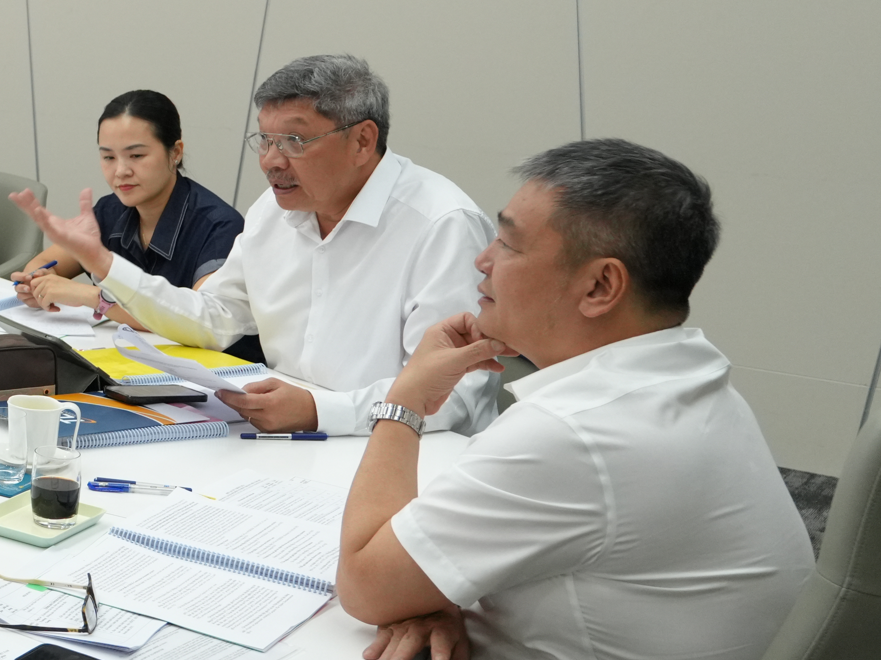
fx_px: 1782
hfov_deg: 21.8
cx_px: -530
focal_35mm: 70
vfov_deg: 20.8
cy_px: 164
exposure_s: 1/160
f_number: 4
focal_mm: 22
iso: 1250
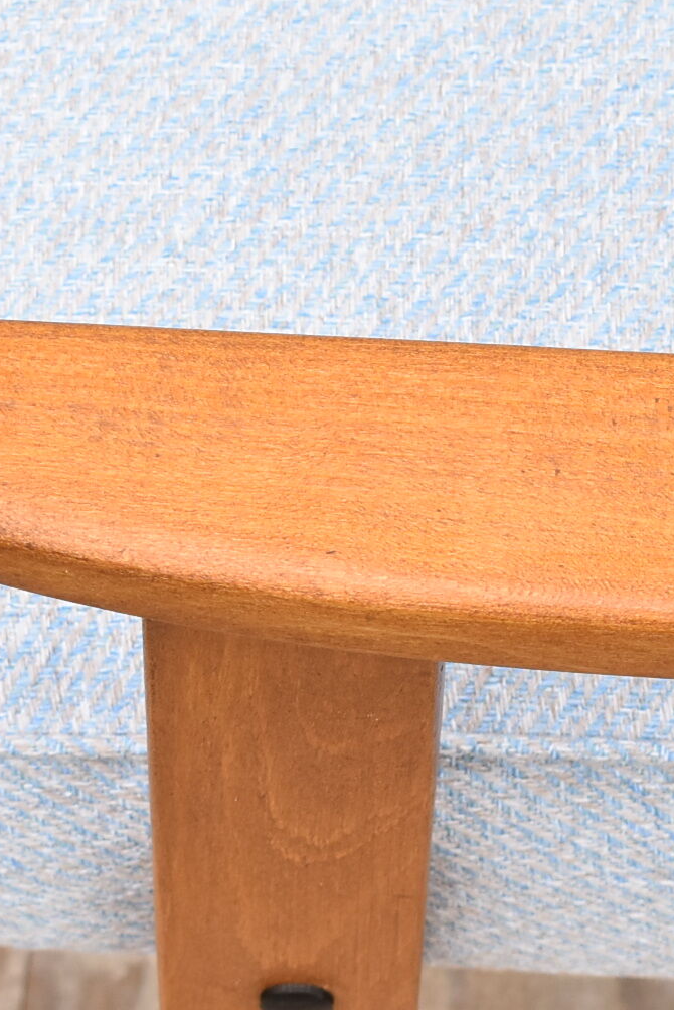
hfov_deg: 8.5
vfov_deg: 12.8
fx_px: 4518
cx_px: 708
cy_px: 583
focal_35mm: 161
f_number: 7.1
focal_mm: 36
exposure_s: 1/125
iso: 400
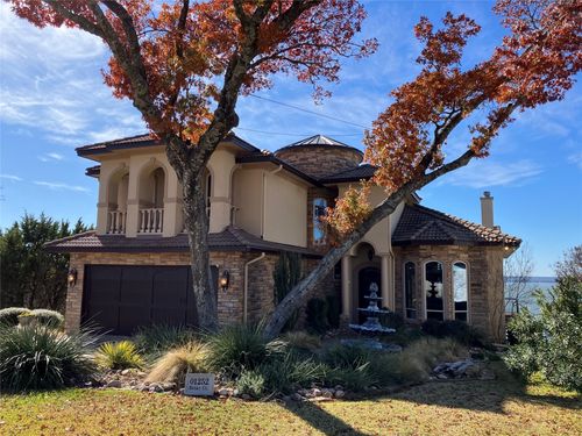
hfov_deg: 63.4
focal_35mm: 28
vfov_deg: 49.7
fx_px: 471
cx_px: 291
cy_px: 218
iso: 32
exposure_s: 1/1245
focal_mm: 3.99
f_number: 1.8
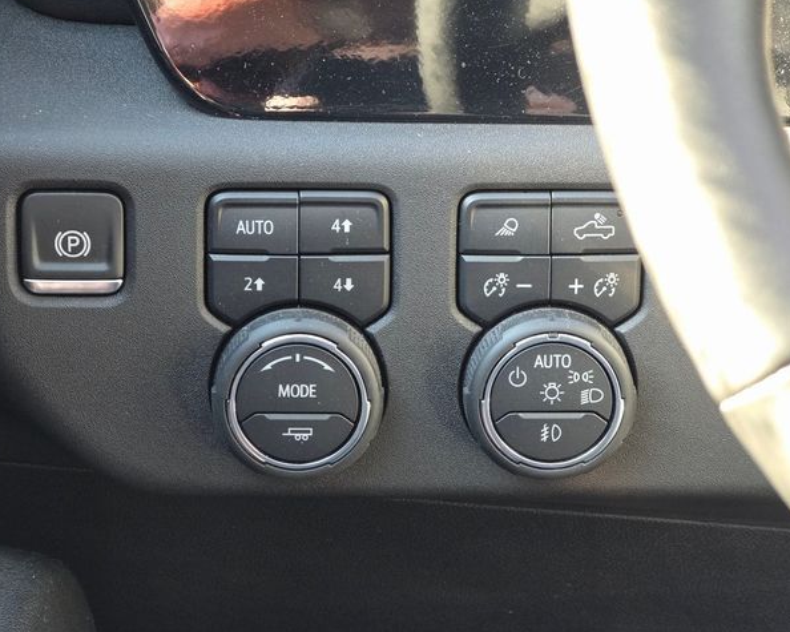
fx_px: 2829
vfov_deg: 12.7
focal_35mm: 121
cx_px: 371
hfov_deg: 15.9
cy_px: 315
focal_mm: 18.6
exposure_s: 1/60
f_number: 3.4
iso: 800
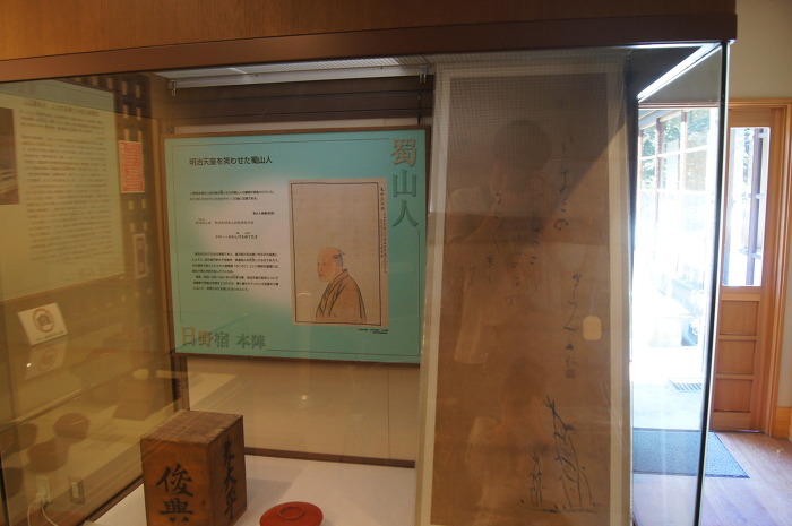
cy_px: 263
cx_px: 396
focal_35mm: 27
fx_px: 593
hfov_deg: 67.4
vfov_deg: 47.8
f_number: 5
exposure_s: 1/30
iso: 1000
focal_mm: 18
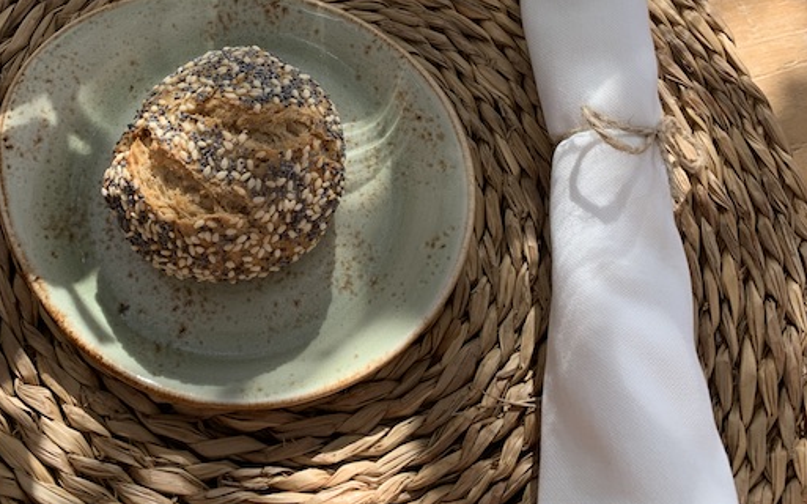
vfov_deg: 27.7
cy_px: -27
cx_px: 349
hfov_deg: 46.1
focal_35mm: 43
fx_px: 945
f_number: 1.8
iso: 25
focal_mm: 4.25
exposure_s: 1/389
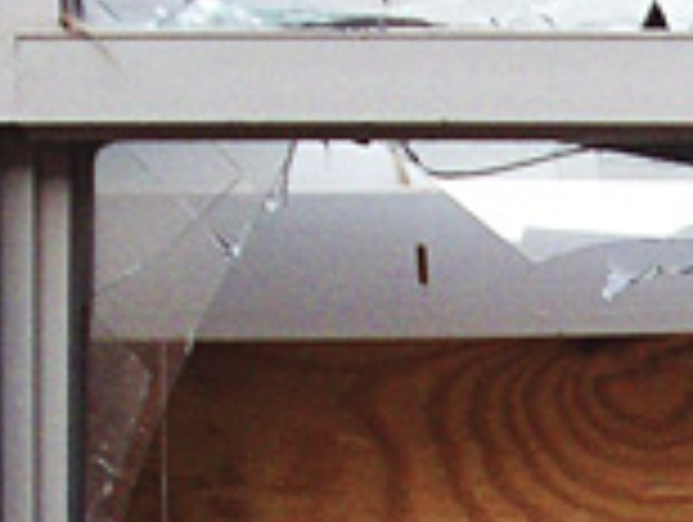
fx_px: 3850
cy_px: 900
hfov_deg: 10.0
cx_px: 994
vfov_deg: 7.6
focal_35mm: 192
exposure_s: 1/175
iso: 80
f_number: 2.8
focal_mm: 6.2
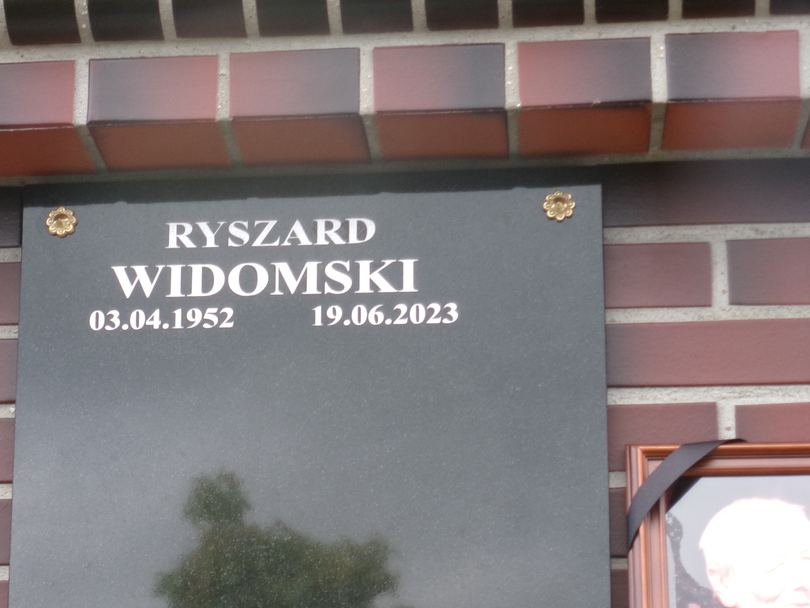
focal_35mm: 110
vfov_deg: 13.4
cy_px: 450
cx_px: 268
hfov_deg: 17.8
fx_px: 2574
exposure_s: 1/85
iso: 100
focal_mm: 11.5
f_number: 5.2
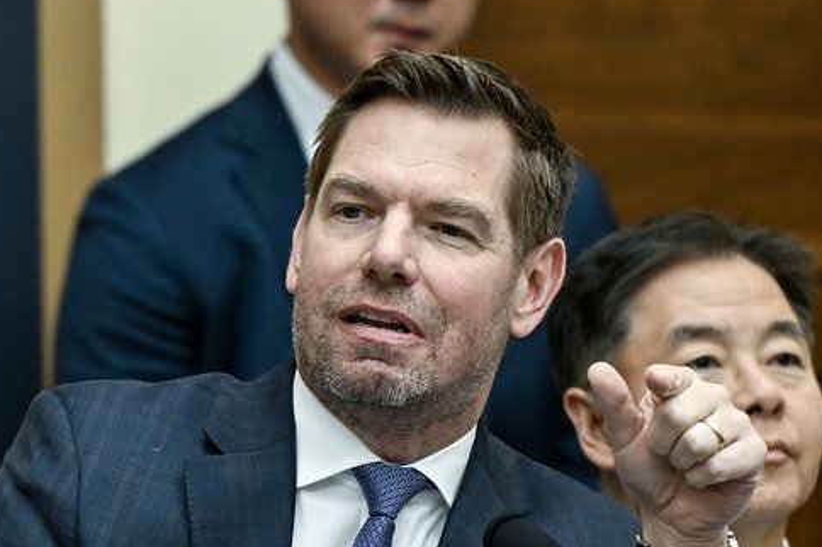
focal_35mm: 335
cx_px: 392
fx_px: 7644
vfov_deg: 4.1
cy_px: 357
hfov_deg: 6.2
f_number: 2.8
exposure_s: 1/400
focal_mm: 200
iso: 1250
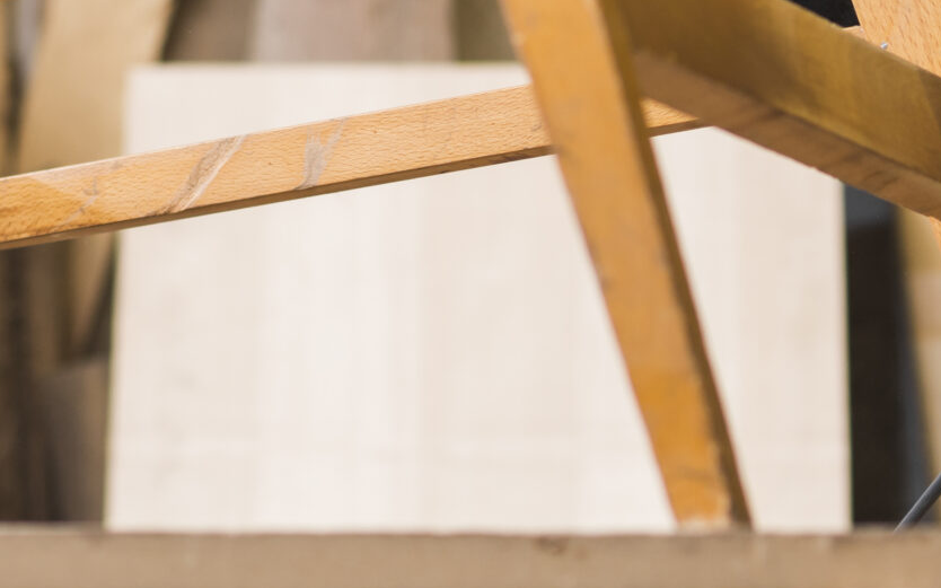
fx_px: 6821
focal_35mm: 266
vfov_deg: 4.9
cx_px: 767
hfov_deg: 7.9
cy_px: -337
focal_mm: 85
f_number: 2.8
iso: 320
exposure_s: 1/160
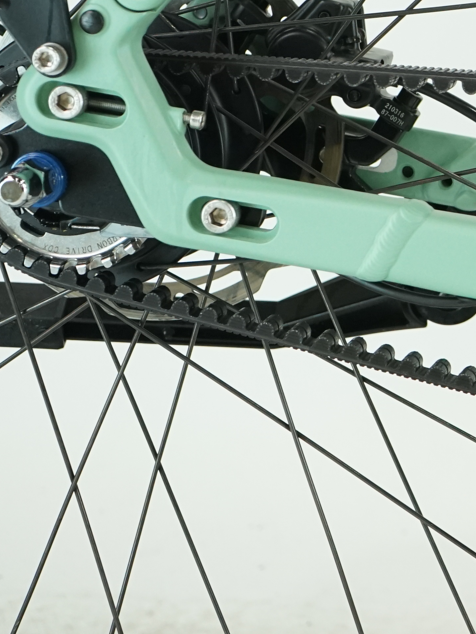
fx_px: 2530
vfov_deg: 14.1
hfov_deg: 10.1
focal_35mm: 138
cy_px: 20
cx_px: 906
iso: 1600
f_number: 5.6
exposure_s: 1/200
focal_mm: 46
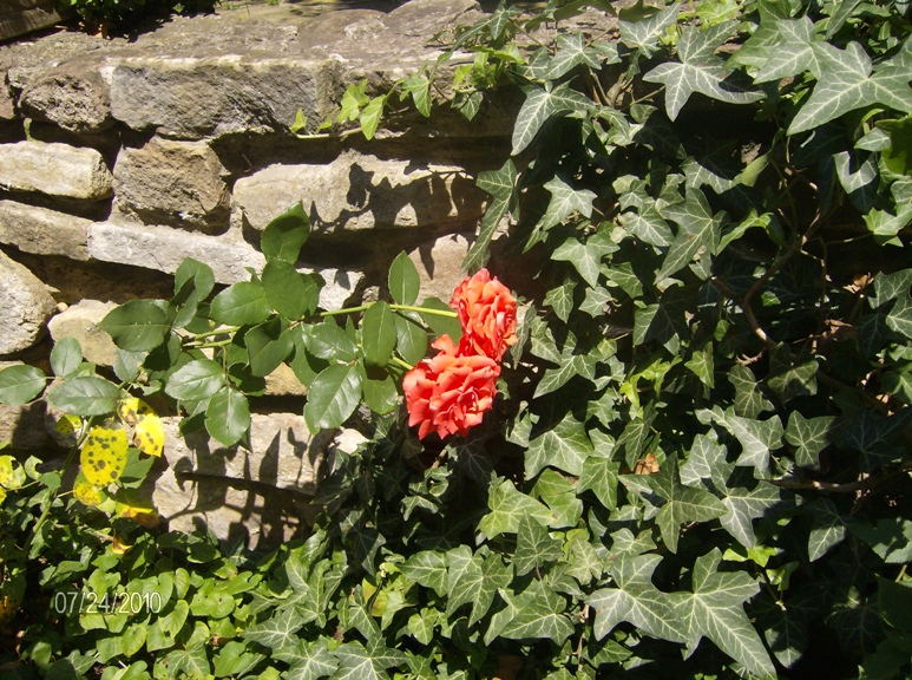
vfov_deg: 39.5
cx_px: 456
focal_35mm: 36
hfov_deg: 51.5
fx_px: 946
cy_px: 340
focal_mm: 6
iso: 100
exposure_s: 1/423
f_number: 4.7
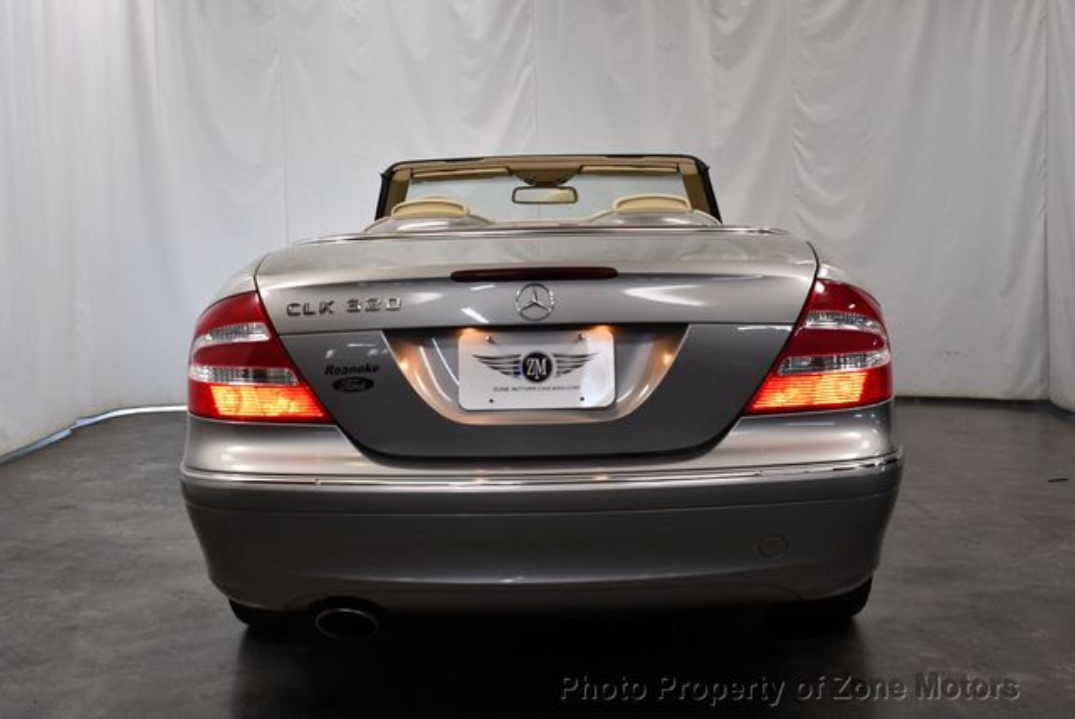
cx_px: 538
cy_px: 360
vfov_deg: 30.6
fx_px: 1315
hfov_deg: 44.5
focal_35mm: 44
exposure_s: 1/200
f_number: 3.8
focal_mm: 22
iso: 800
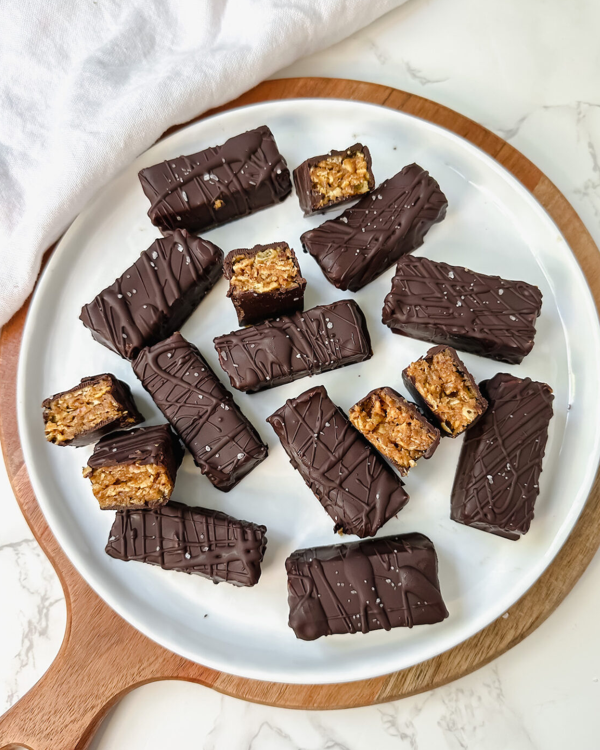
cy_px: 383
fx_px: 577
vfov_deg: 66.0
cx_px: 310
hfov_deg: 54.9
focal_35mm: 26
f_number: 1.8
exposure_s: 1/120
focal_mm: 6.86
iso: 200
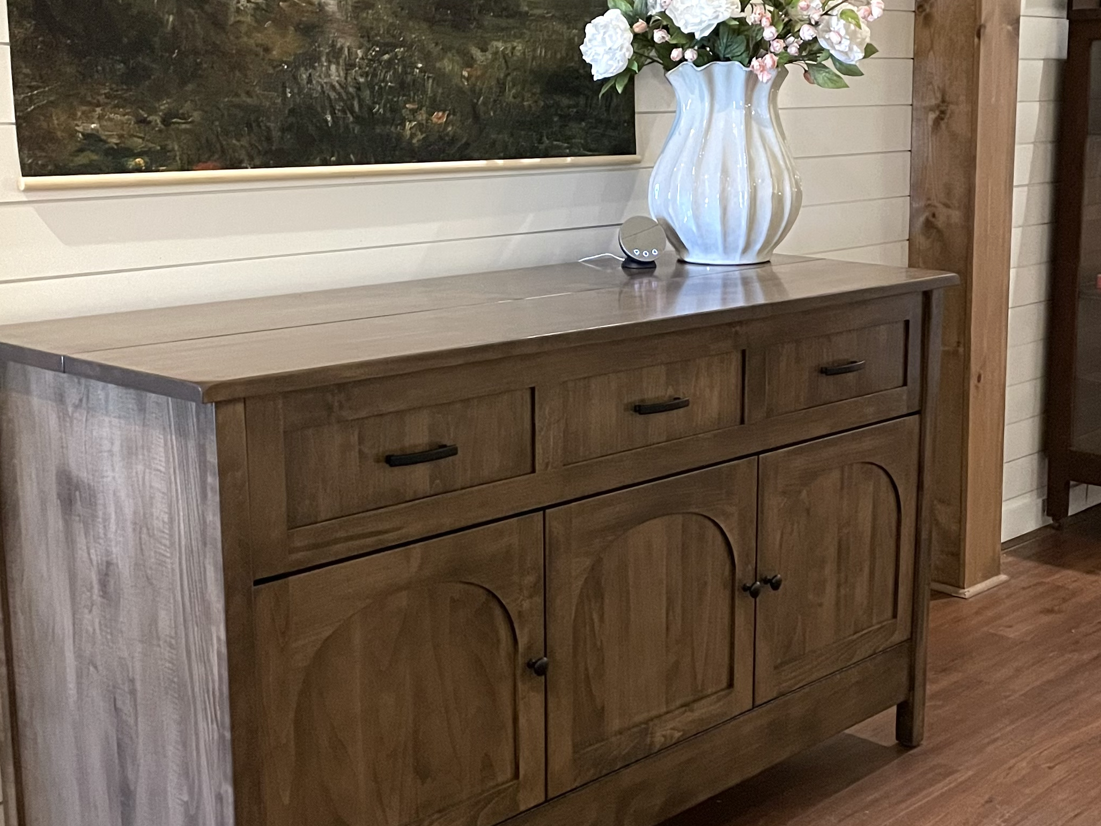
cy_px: 286
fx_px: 1145
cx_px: 716
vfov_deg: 39.3
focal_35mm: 36
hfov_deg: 50.6
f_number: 1.6
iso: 640
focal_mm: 4.2
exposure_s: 1/30
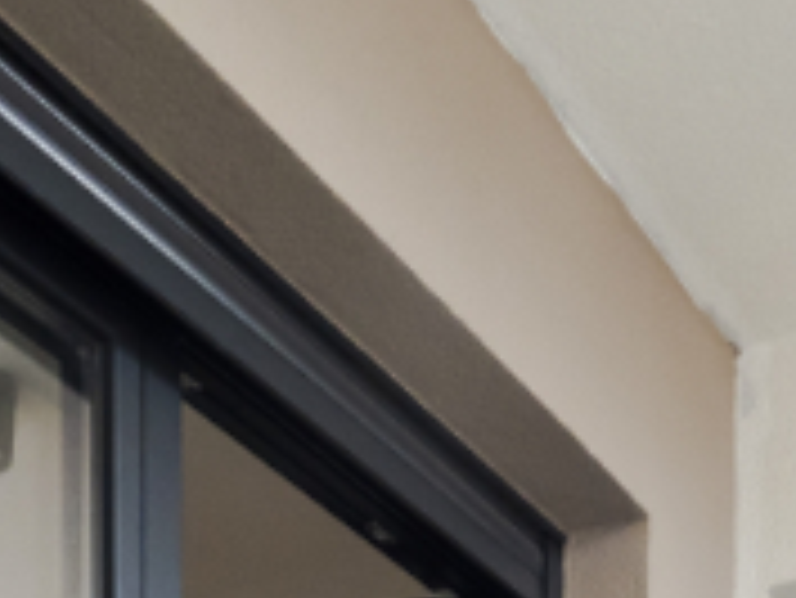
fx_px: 1818
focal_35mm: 79
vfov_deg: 13.2
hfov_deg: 24.1
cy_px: 1484
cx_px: 90
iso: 400
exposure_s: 1/640
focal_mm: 7
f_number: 4
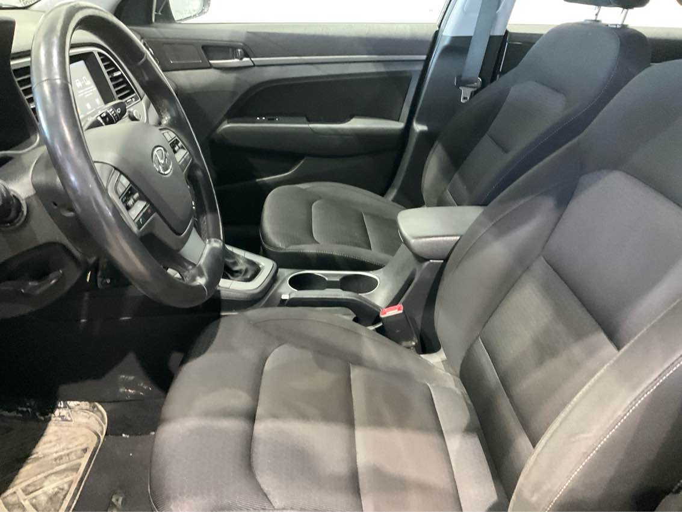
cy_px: 256
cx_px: 341
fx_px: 571
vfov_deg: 48.2
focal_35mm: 29
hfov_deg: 61.7
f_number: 1.8
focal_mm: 3
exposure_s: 1/30
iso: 500
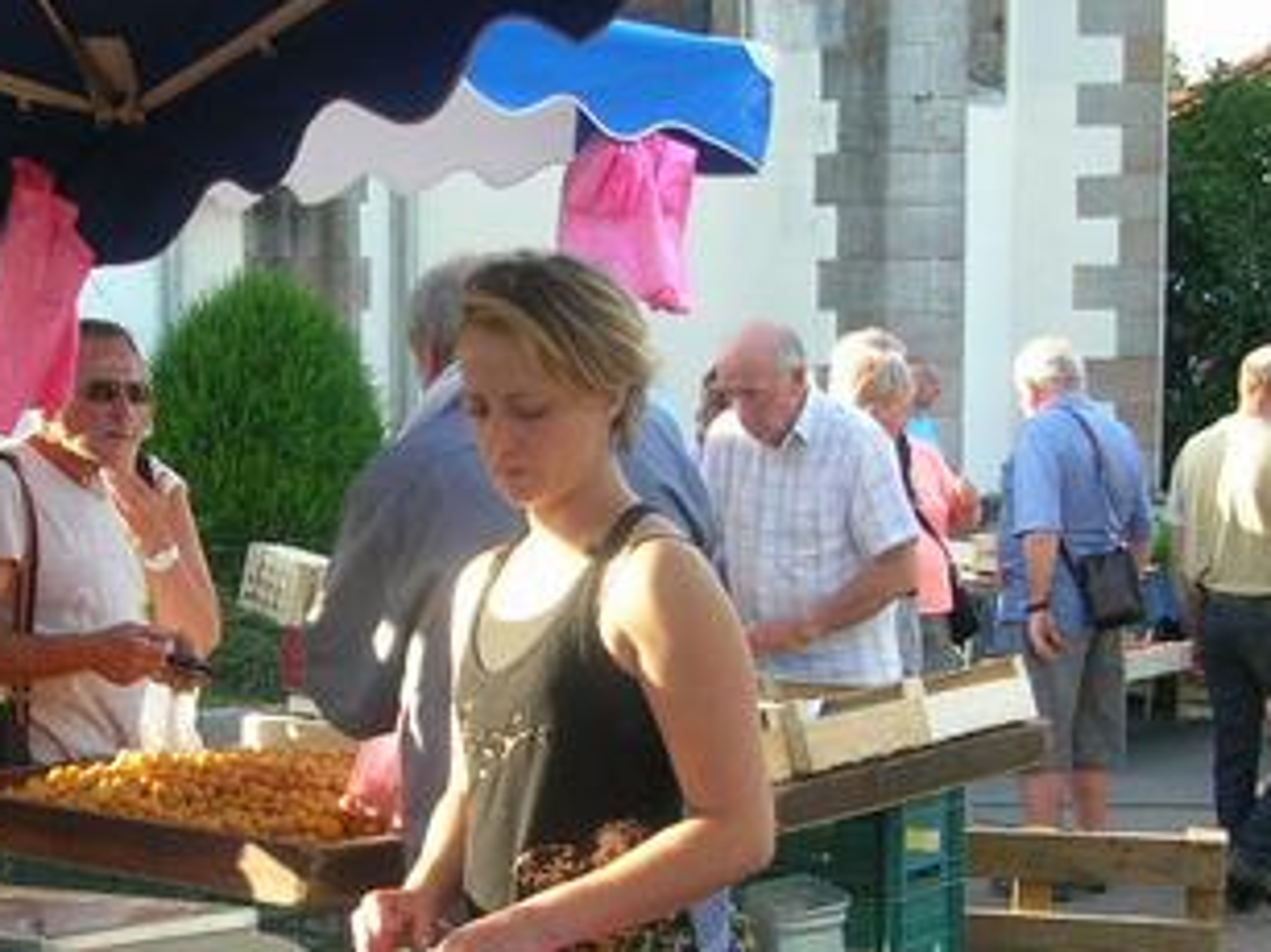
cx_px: 476
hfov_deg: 26.6
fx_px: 2679
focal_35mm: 73
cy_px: 687
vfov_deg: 20.0
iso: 50
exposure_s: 1/90
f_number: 2.8
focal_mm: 5.8
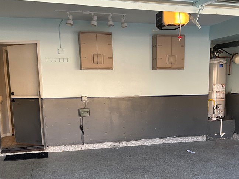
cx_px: 148
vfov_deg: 31.0
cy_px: 134
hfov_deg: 41.0
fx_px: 317
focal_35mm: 46
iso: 32
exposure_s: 1/120
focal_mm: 3
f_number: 1.8
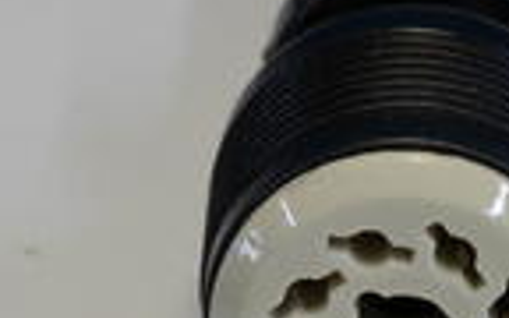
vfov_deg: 1.6
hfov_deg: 2.5
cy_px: 304
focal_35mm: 825
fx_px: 11444
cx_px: 392
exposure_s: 1/13
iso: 200
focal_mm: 140
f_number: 8
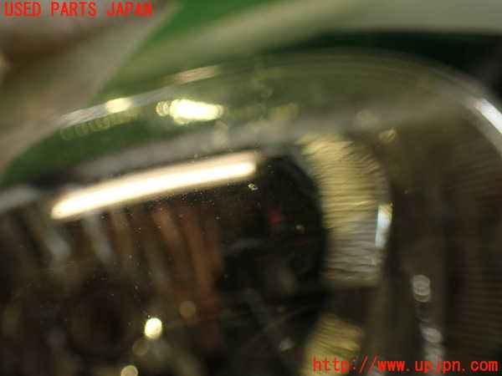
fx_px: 464
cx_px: 251
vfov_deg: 44.2
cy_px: 188
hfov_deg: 56.8
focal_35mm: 32
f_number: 2.4
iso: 125
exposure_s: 1/60
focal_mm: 5.79
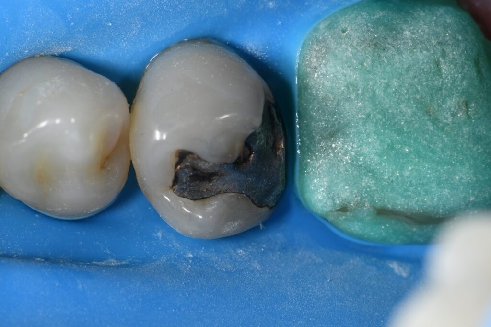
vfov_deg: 8.7
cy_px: 164
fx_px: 2140
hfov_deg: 13.1
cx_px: 246
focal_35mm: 157
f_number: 32
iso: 200
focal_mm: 105
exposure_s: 1/160
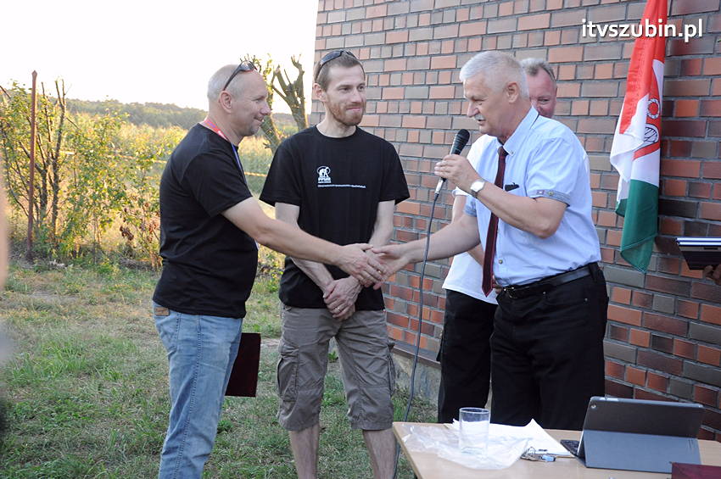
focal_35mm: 63
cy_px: 240
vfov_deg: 21.5
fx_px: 1261
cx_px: 360
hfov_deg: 31.9
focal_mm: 42
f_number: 5
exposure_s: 1/100
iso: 800
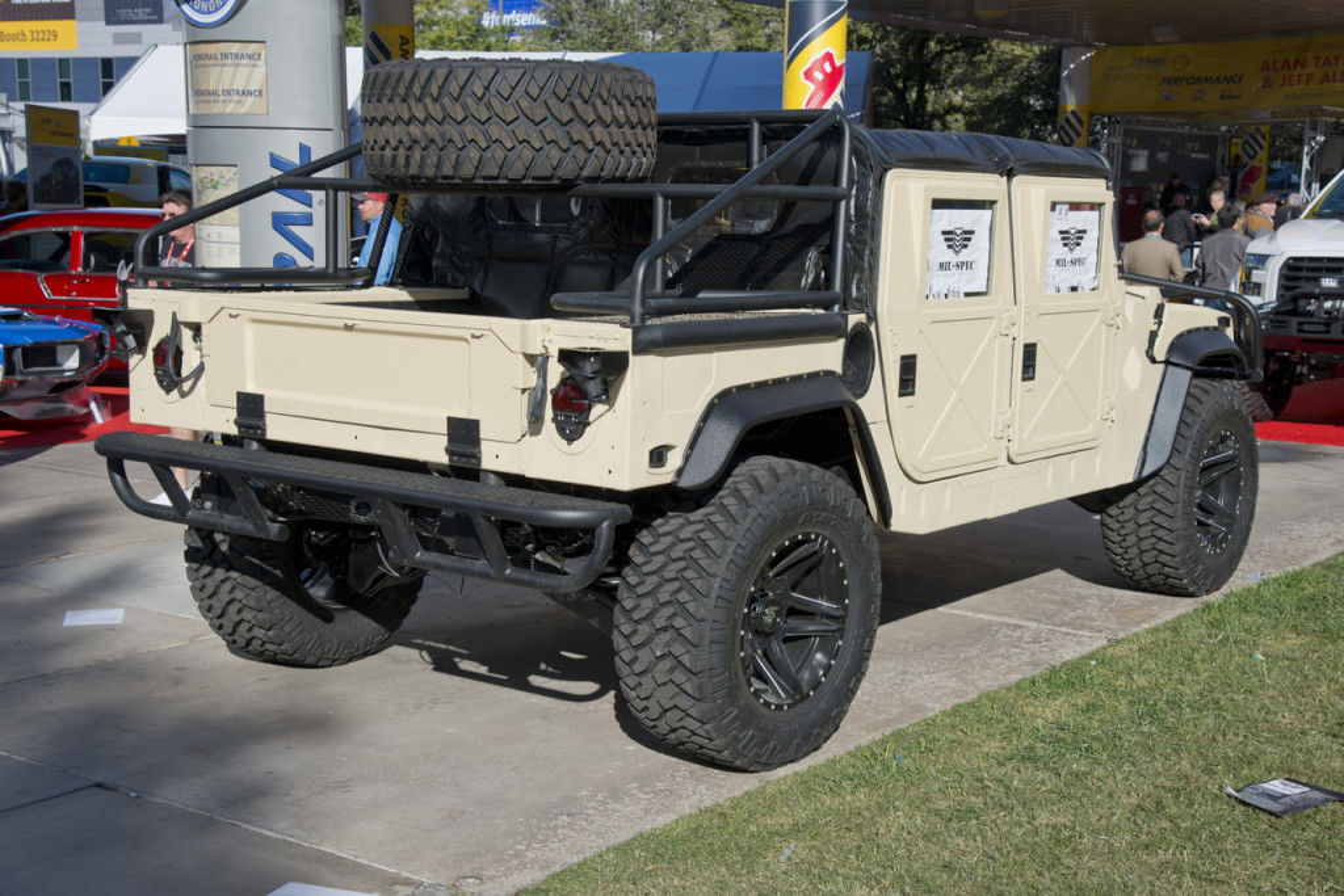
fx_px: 1867
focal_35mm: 50
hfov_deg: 39.6
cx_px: 672
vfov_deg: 27.0
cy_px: 448
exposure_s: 1/1000
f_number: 8
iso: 400
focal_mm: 50
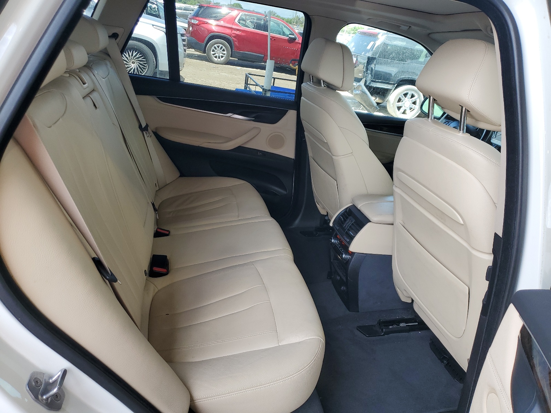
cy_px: 206
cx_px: 276
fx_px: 414
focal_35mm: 26
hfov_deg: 67.3
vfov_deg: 53.1
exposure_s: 1/263
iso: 50
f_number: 1.5
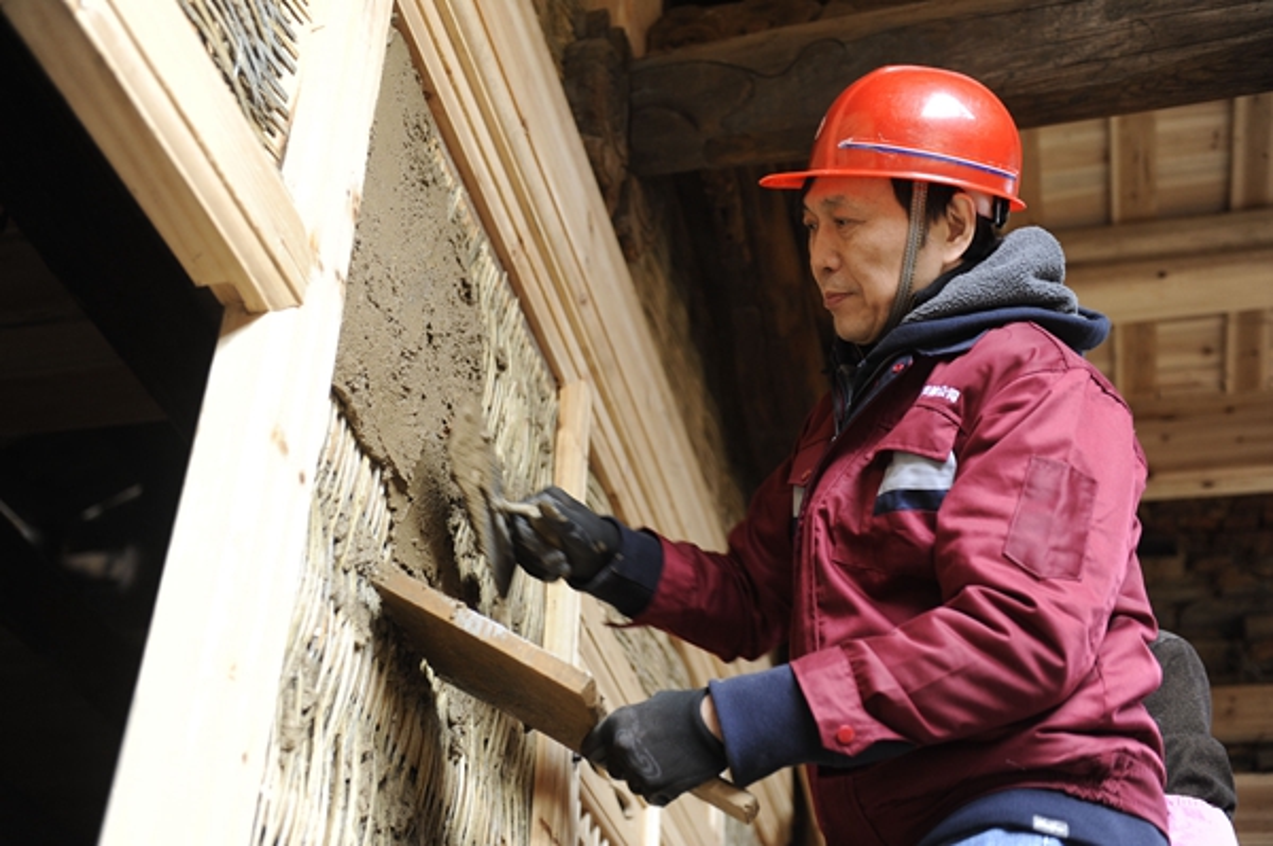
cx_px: 636
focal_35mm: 48
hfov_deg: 41.1
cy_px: 423
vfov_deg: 28.0
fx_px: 1696
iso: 640
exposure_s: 1/80
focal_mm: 48
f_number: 3.2
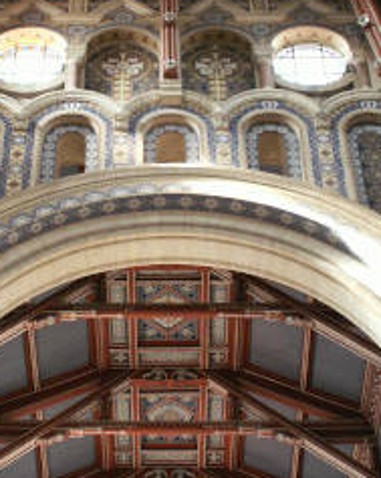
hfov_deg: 16.5
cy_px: 182
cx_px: 157
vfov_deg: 20.6
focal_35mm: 93
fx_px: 1313
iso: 160
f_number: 3.2
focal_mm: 7.8
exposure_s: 1/5
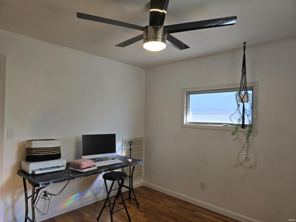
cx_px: 148
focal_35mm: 23
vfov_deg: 58.9
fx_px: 197
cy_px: 111
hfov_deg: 73.9
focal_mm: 6.3
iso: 50
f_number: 1.7
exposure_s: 1/120
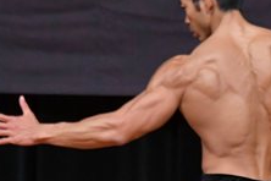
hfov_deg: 2.1
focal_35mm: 994
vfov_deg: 1.4
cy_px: 175
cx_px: 283
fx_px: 7482
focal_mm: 190
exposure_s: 1/400
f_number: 5.6
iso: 4000
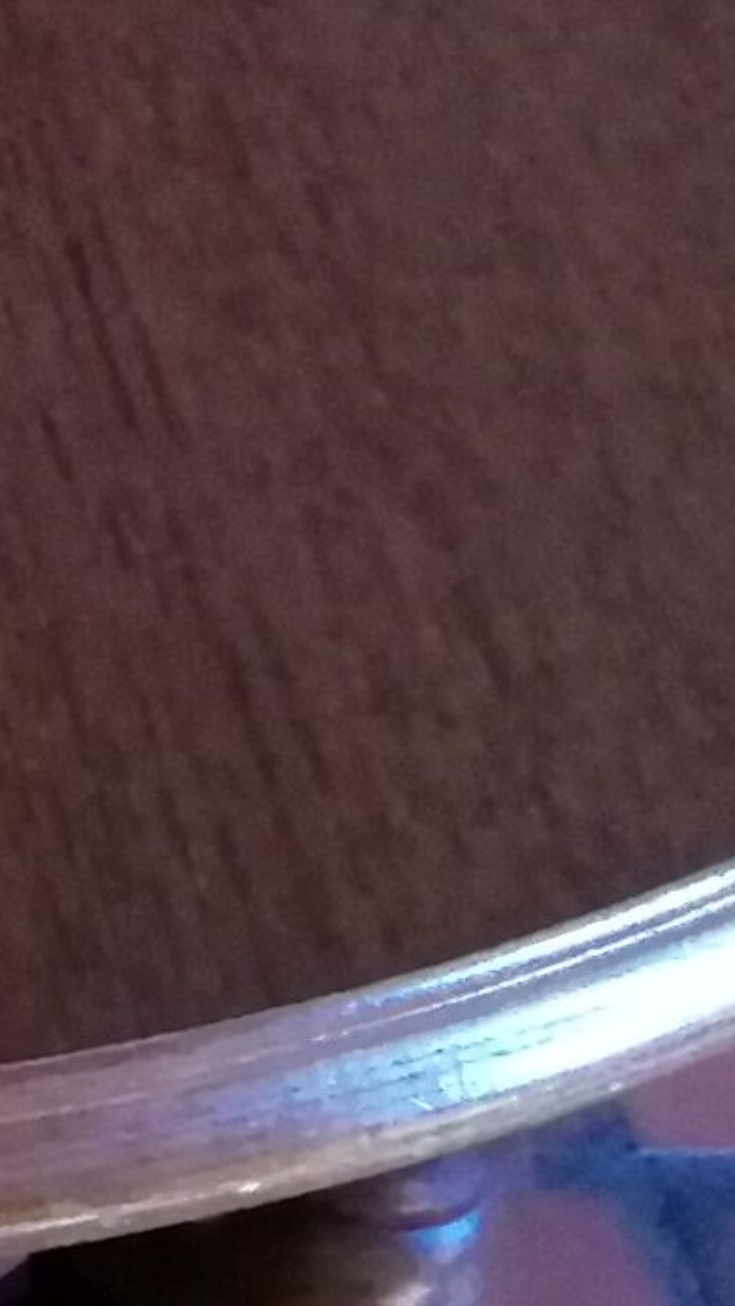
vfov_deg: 12.8
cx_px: -2182
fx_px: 5438
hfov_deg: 6.3
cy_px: -805
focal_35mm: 157
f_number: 2.2
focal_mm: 2.38
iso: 100
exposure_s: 1/50
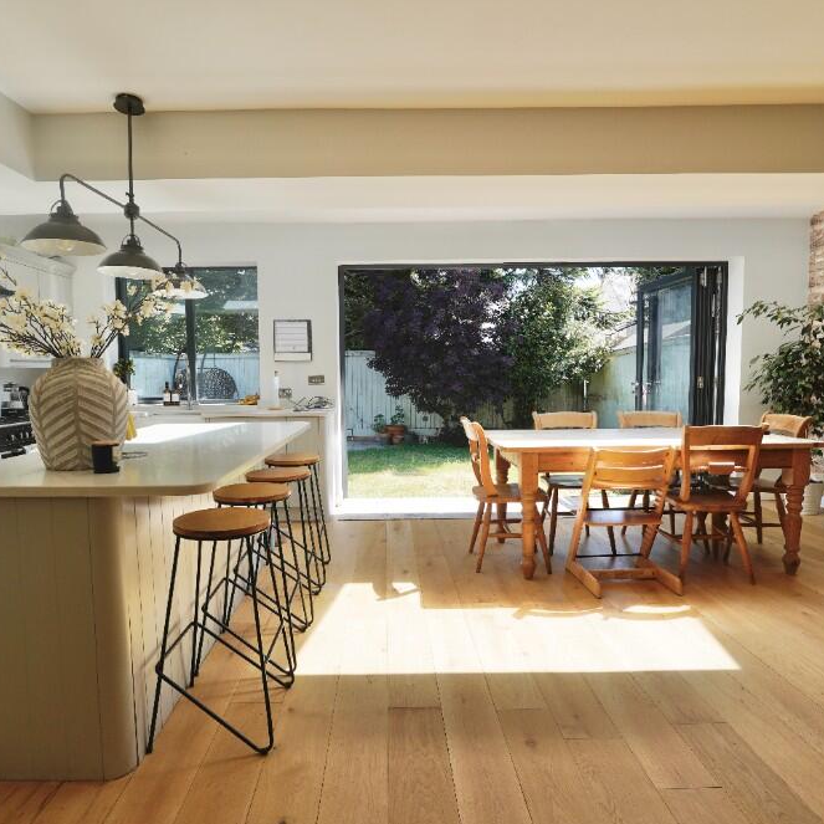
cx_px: 384
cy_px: 422
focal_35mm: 22
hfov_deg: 70.4
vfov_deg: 70.5
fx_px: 583
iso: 100
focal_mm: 11
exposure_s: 1/200
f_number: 4.5
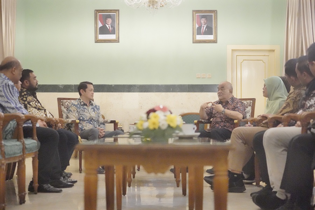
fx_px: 612
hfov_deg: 28.8
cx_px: 158
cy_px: 105
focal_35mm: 70
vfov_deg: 19.5
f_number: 4
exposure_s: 1/160
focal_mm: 70
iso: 32000
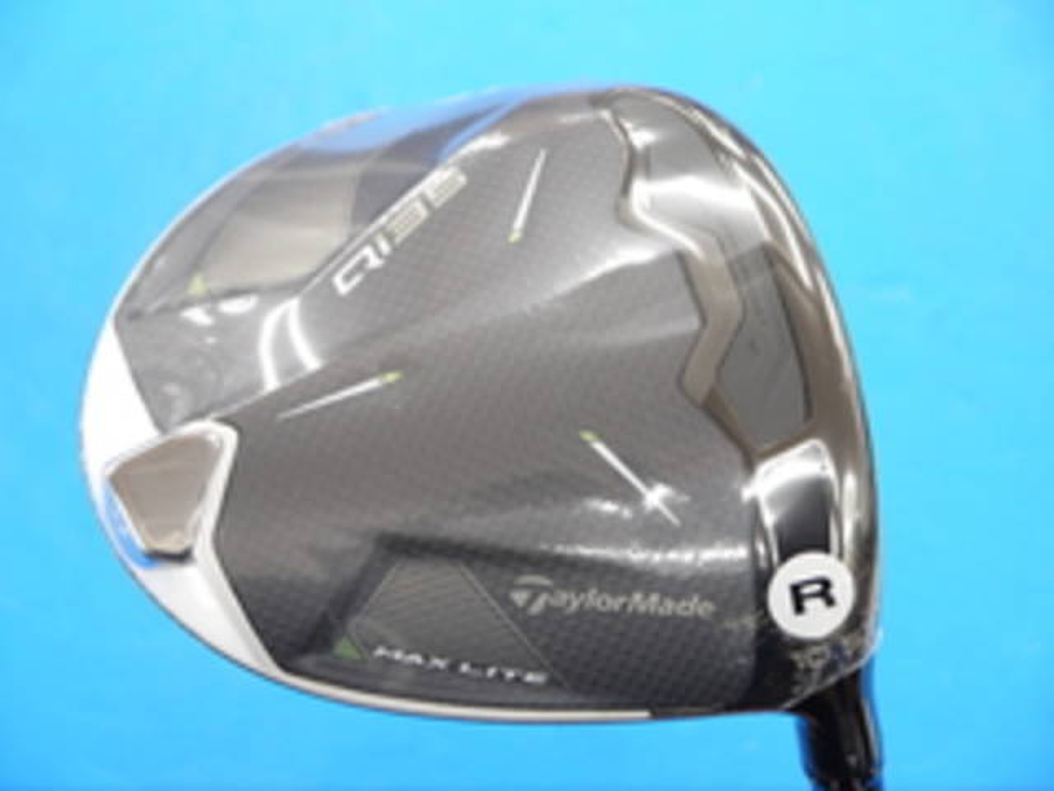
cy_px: 396
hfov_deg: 23.3
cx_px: 527
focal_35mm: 84
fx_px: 2558
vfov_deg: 17.6
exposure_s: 1/80
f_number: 5.6
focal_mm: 42
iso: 800
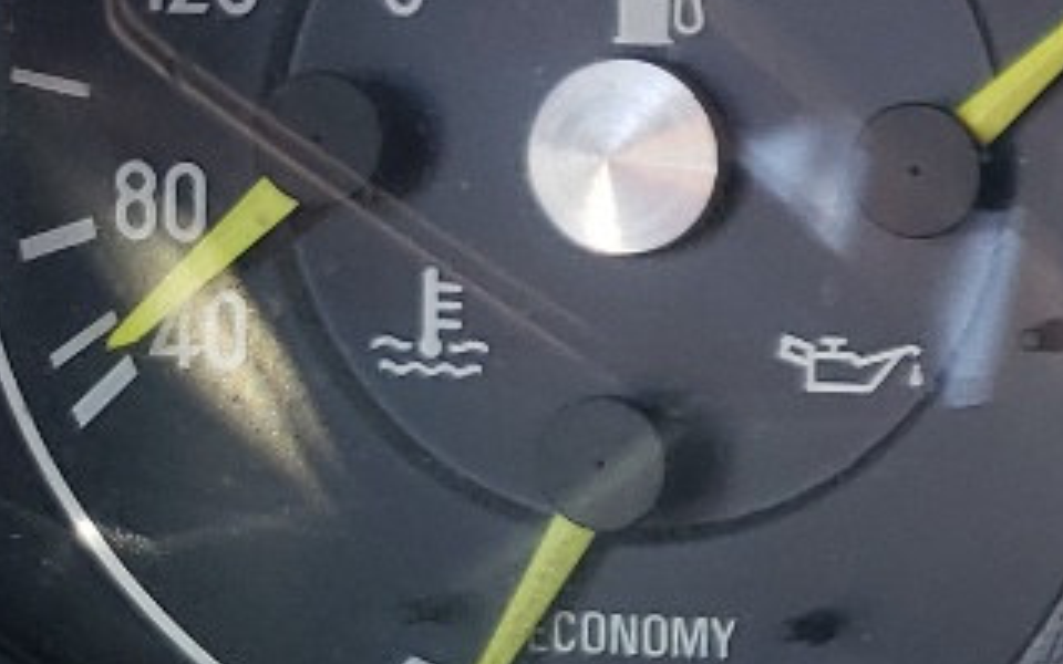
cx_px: 2508
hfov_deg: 12.2
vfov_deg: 9.5
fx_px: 3998
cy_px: 382
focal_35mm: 138
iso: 56
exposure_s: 1/120
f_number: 1.5
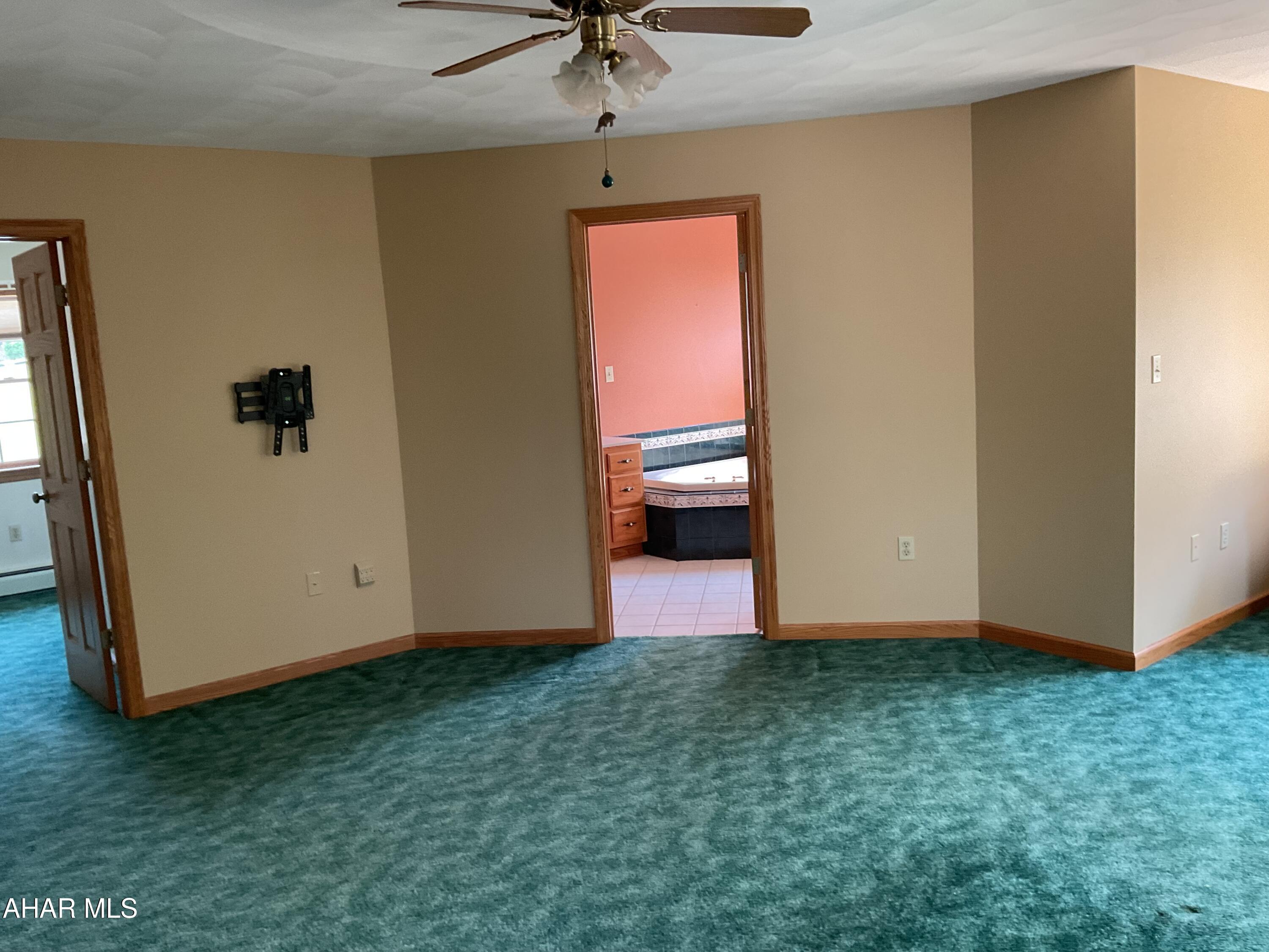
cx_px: 634
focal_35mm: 29
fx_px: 1063
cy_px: 476
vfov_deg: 48.2
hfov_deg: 61.7
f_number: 1.8
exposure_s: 1/60
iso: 100
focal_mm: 3
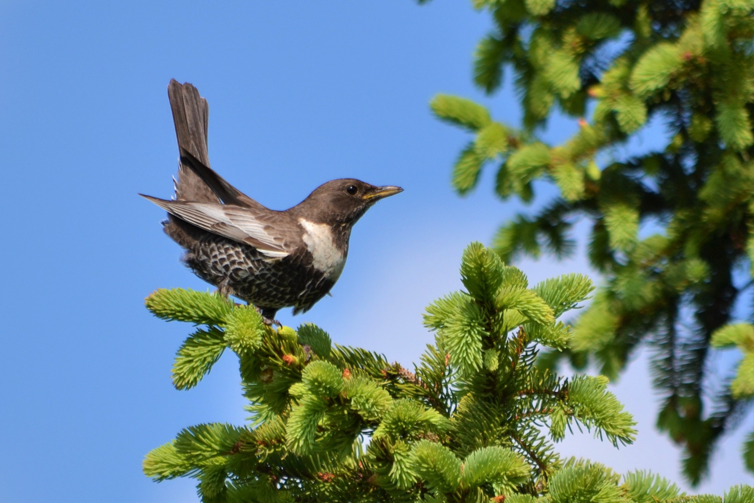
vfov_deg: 3.1
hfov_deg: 4.6
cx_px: 377
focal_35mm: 450
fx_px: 9424
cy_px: 252
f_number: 5.6
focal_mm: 300
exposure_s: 1/1000
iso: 200
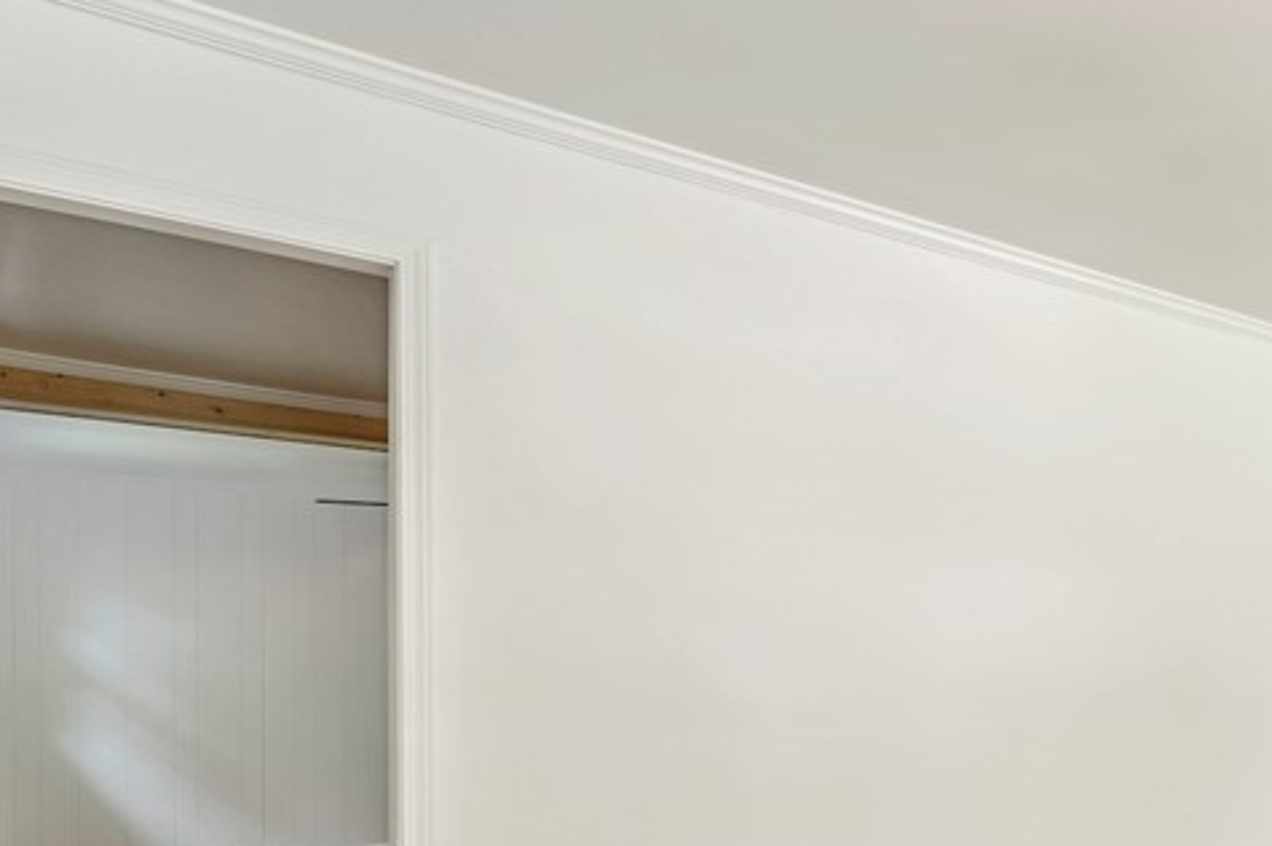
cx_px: 1283
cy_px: 652
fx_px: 1130
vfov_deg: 39.7
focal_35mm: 32
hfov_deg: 48.1
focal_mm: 14
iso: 400
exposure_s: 1/8
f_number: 6.3
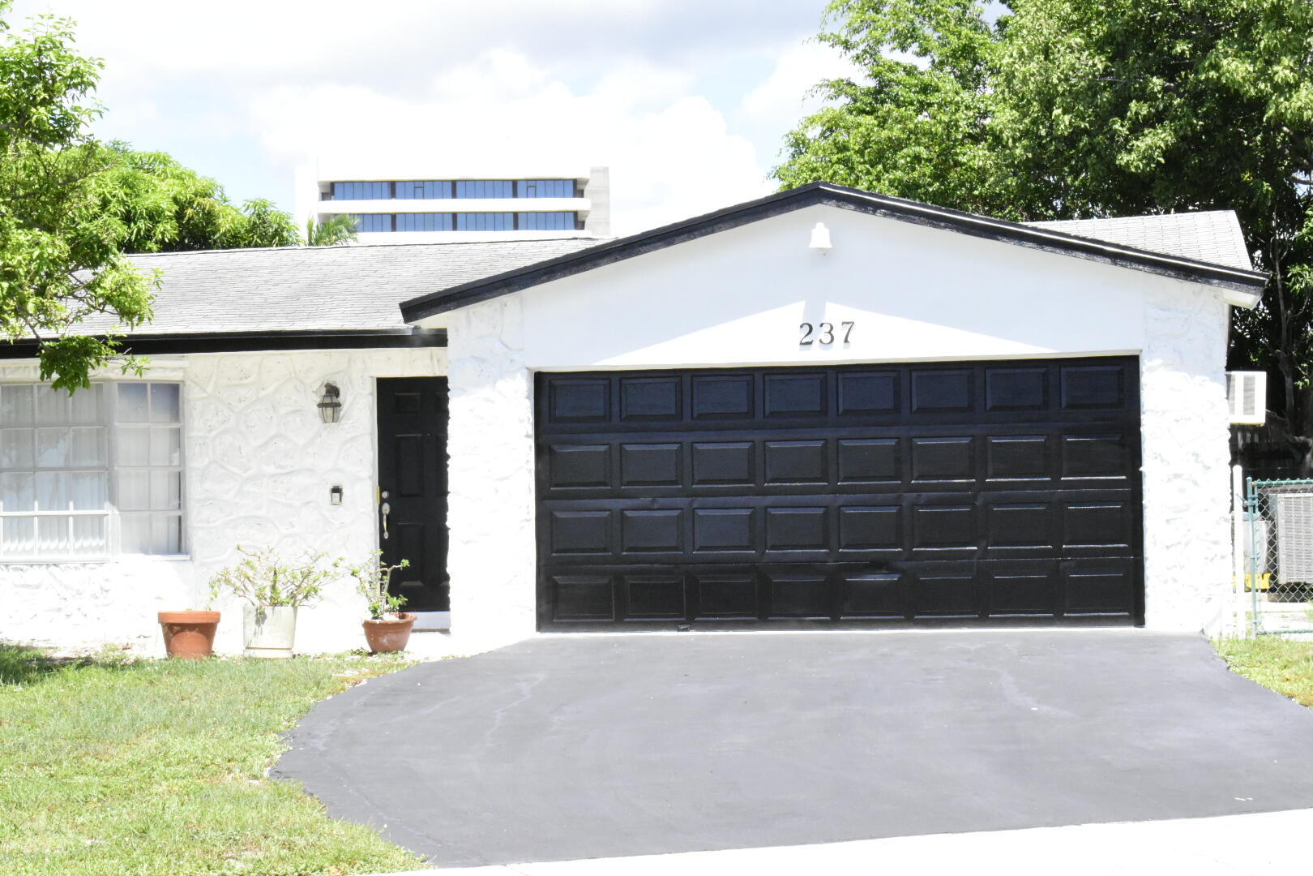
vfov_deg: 18.2
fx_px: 2735
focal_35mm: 75
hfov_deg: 27.0
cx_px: 656
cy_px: 438
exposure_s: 1/800
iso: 5000
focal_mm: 50
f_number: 22
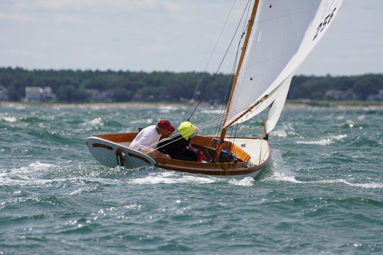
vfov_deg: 3.4
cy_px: 128
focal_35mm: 400
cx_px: 192
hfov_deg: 5.1
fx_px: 4260
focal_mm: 267
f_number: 5.6
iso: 200
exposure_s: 1/1600
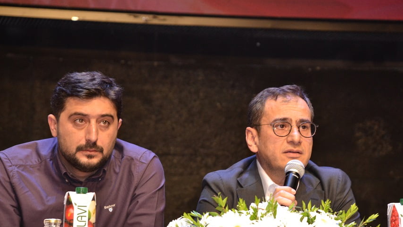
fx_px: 2517
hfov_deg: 9.2
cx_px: 213
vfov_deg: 5.2
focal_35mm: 236
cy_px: 148
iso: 1100
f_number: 5.6
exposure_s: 1/60
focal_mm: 135
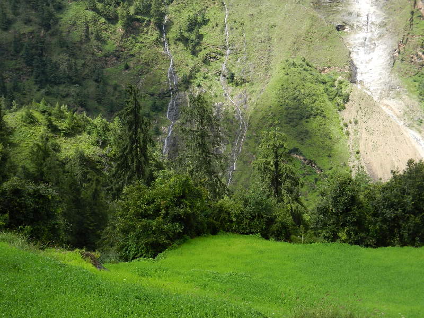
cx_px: 212
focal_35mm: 38
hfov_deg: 49.0
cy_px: 159
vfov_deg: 37.7
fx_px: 465
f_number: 4
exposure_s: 1/500
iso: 160
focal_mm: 6.9
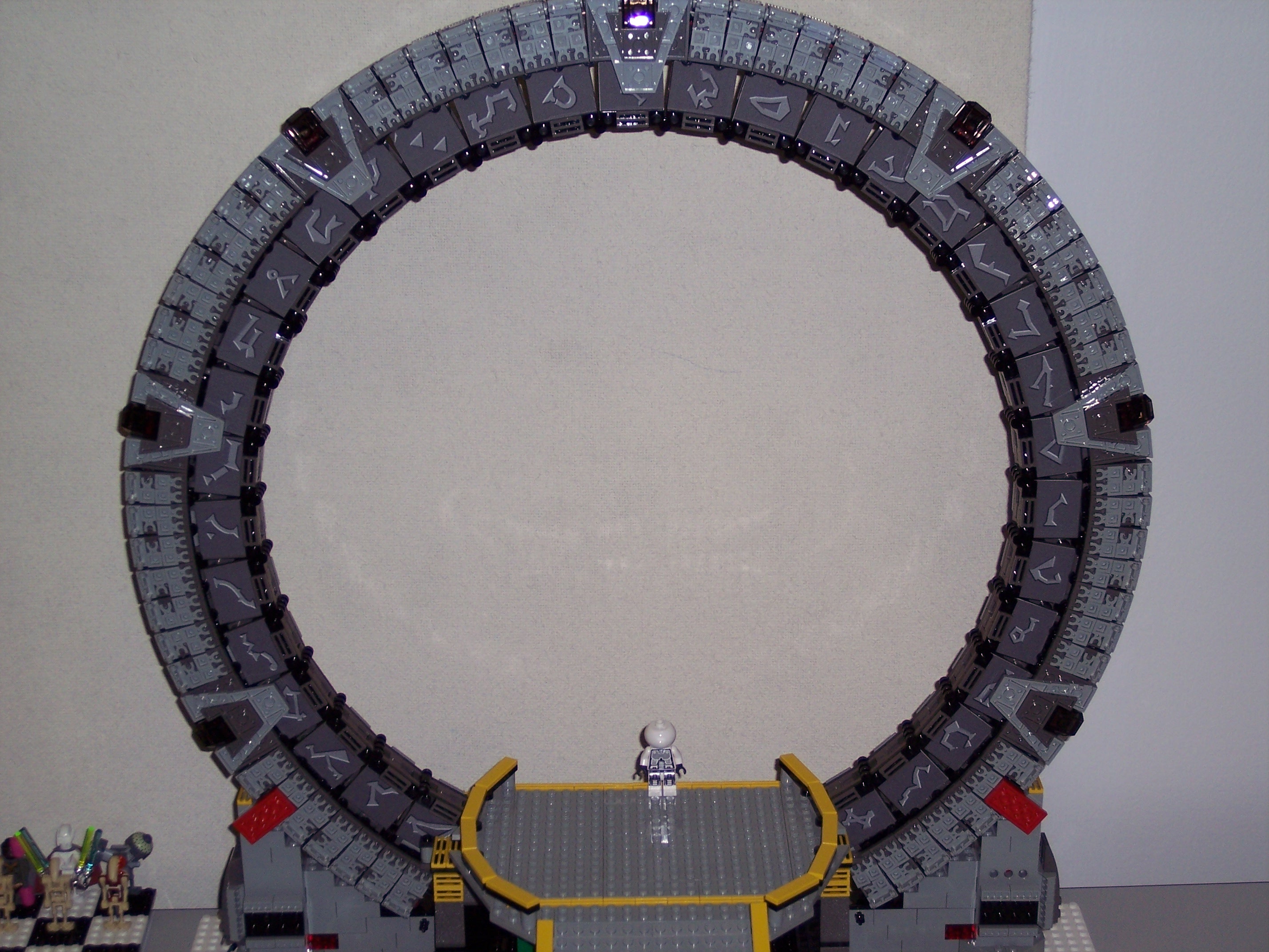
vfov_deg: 22.6
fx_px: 2383
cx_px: 634
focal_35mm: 65
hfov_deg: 29.8
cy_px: 476
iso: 100
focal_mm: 13.3
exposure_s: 1/90
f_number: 3.4
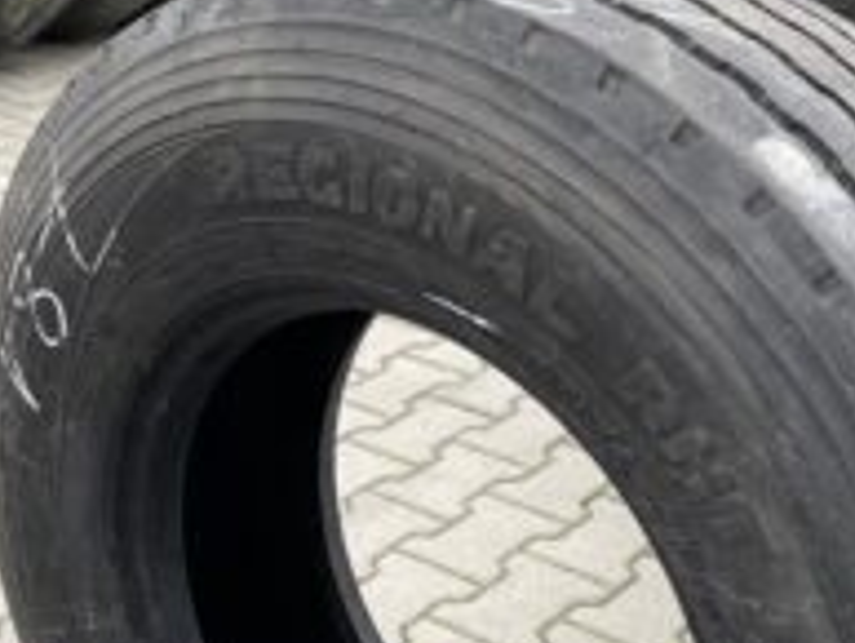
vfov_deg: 24.6
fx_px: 1433
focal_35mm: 58
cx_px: 483
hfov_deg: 33.2
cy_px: 574
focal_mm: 4.25
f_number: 1.8
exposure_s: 1/121
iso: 100
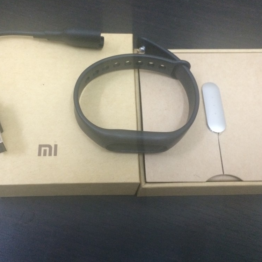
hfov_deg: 47.2
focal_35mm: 35
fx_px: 300
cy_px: 131
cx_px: 125
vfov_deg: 47.2
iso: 320
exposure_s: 1/33
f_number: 2.2
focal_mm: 4.15
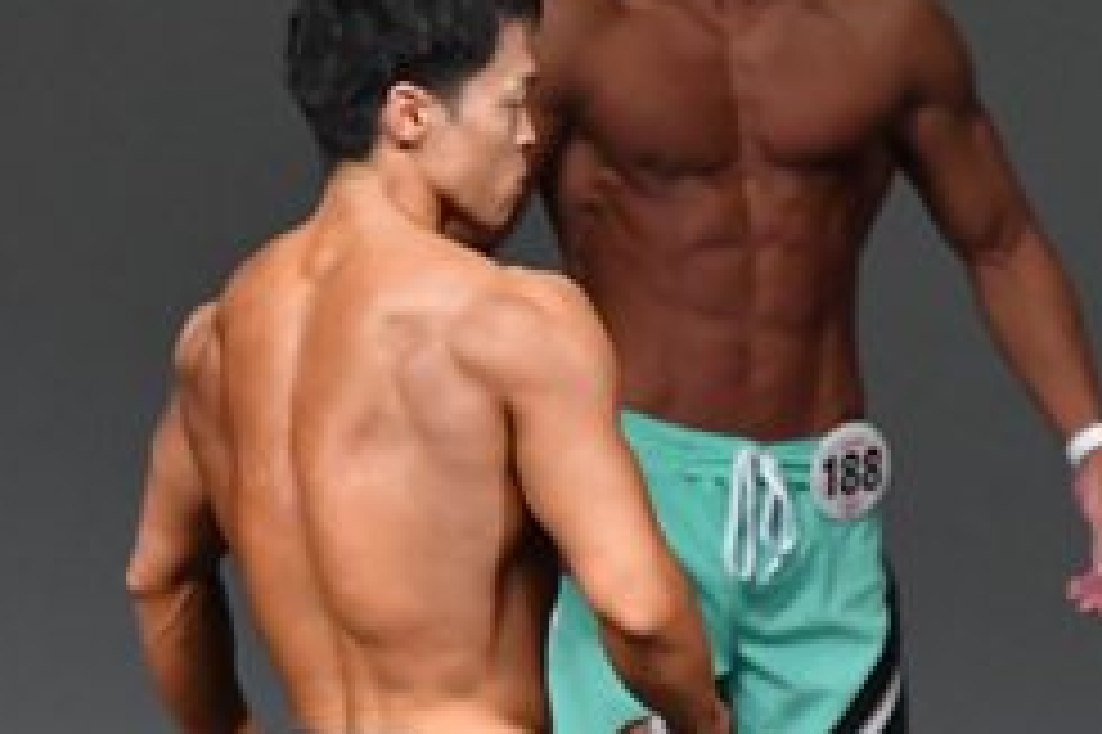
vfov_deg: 1.3
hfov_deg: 1.9
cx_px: 645
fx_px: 33404
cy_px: 820
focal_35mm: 1092
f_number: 5.6
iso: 4000
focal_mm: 230
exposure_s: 1/400
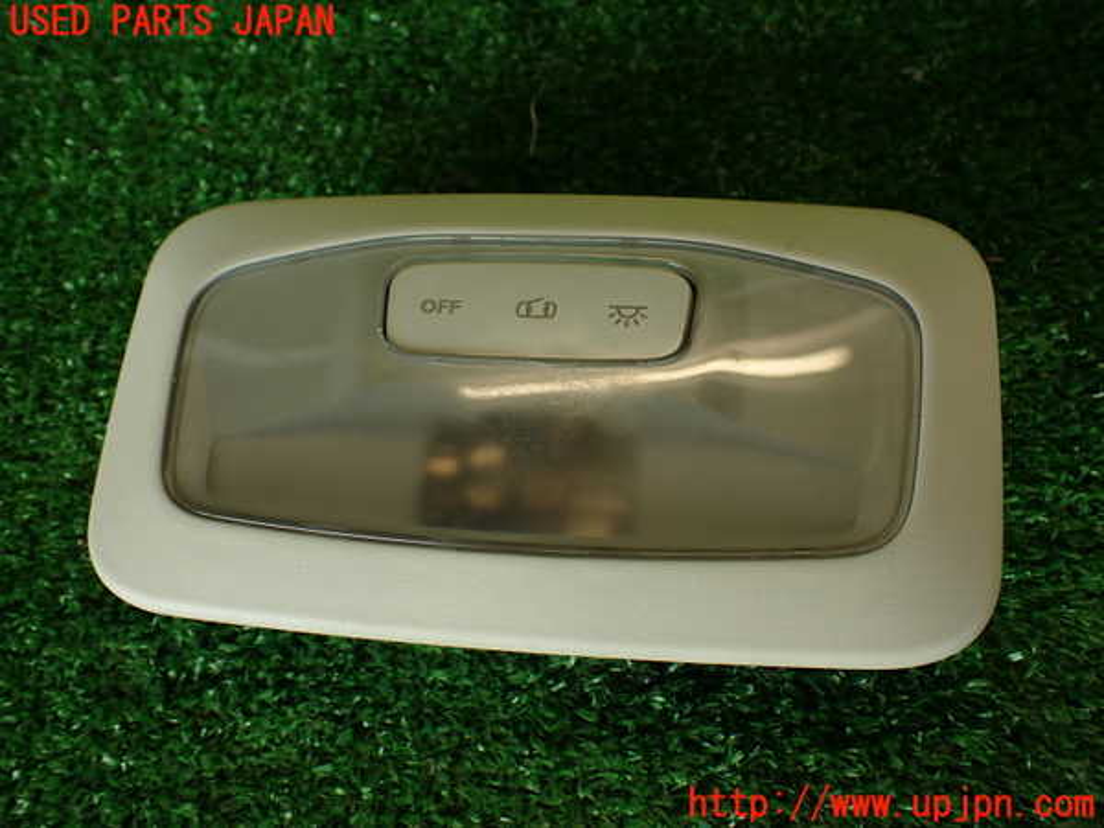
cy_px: 414
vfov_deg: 44.2
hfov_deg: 56.8
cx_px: 552
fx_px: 1021
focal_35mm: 32
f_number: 2.4
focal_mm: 5.79
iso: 100
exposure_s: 1/100
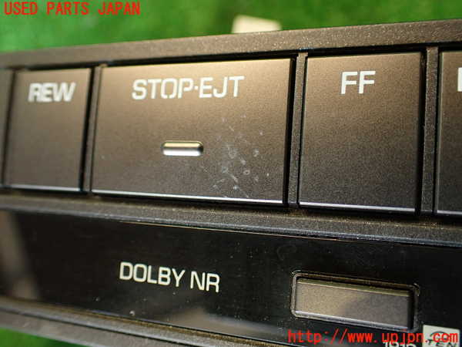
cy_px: 174
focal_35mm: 32
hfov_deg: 56.8
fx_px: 427
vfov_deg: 44.2
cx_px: 231
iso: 250
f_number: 2.4
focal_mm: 5.79
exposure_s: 1/30
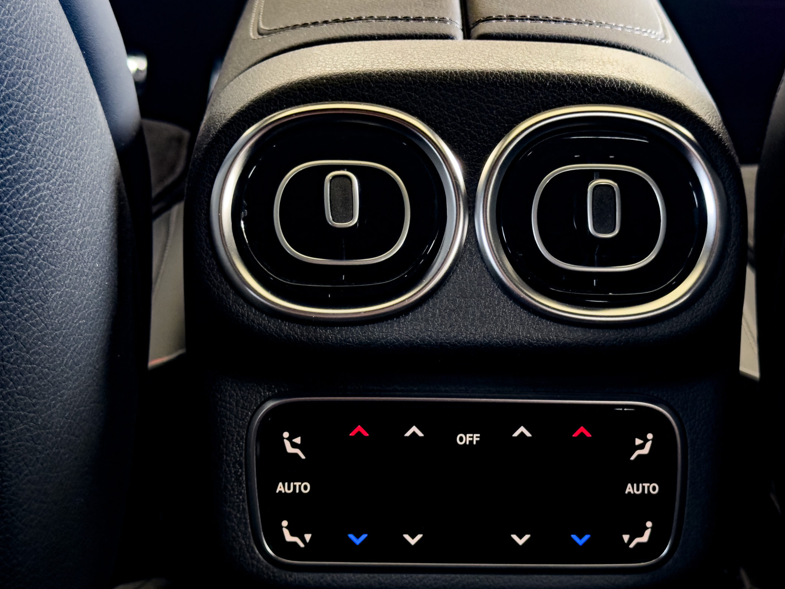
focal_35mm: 58
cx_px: 469
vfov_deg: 25.2
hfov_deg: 33.1
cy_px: 259
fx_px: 1315
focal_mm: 6.86
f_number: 1.8
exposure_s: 1/30
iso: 640
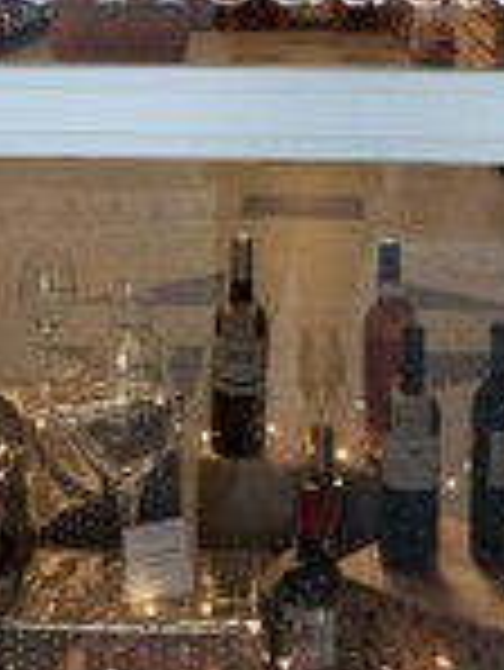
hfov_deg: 16.4
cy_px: -40
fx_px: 1745
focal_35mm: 90
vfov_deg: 20.8
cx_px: 225
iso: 125
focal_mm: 3.7
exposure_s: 1/33
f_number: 1.9
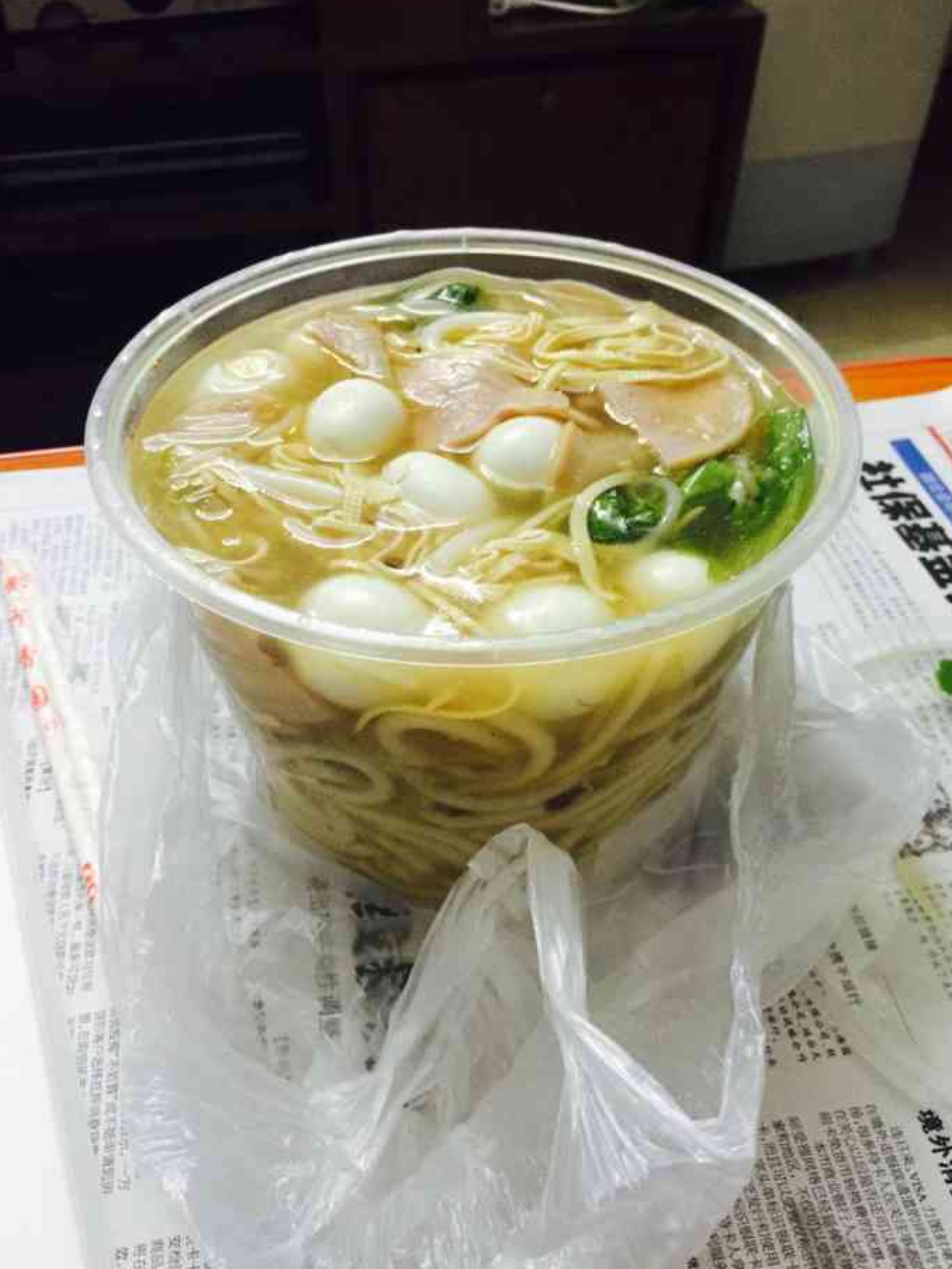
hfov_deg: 46.8
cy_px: 642
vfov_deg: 59.9
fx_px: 1100
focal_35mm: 30
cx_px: 489
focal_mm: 4.15
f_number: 2.2
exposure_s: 1/8
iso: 160
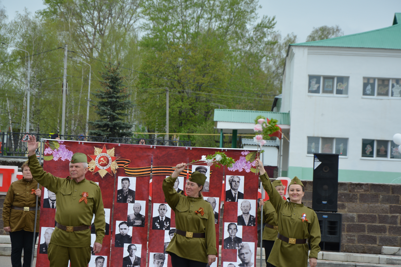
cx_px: 190
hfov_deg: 11.2
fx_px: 2045
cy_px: 131
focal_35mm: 184
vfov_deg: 7.5
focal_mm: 105
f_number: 7.1
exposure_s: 1/200
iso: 200
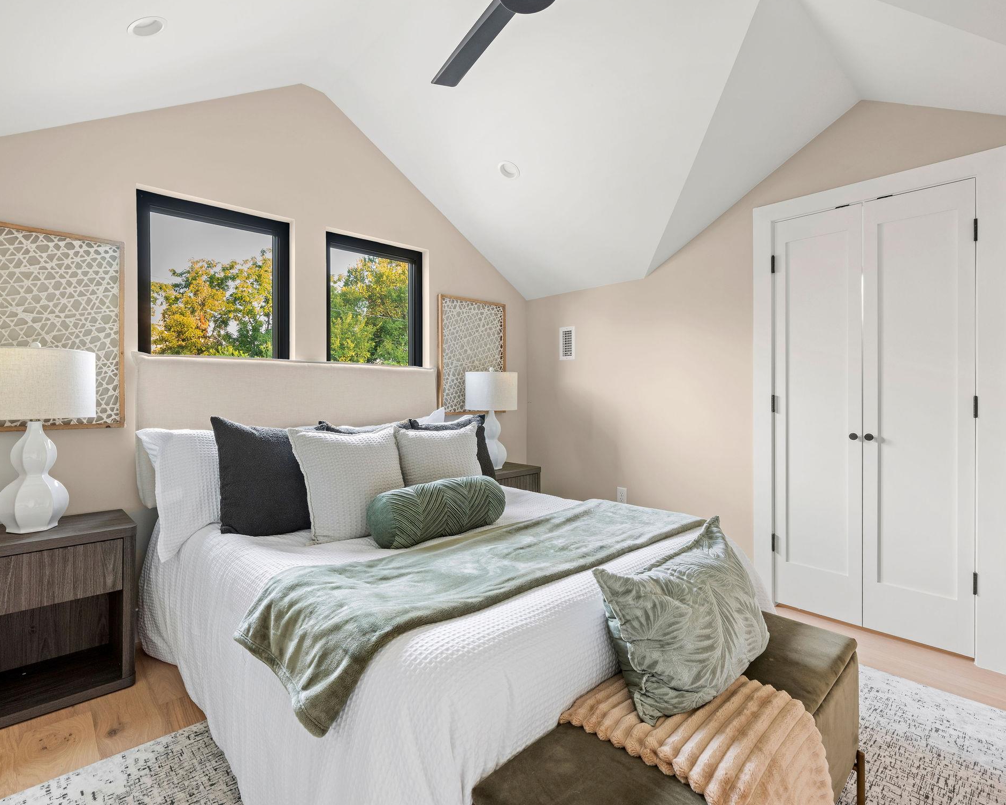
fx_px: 506
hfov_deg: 89.6
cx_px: 477
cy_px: 395
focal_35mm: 17
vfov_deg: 77.0
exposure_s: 5
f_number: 13
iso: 400
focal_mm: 20
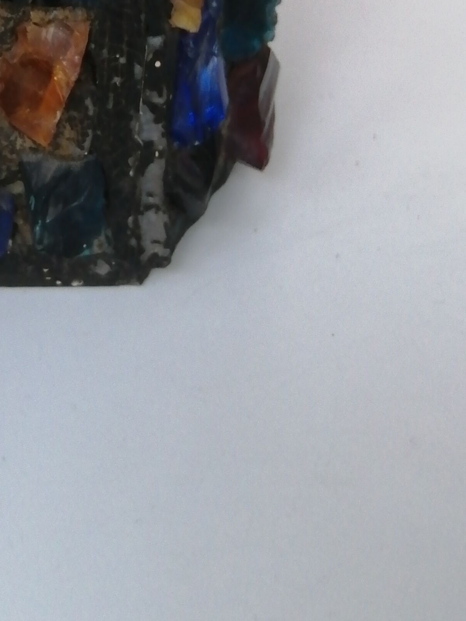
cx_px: -43
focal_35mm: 67
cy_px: -118
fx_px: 1202
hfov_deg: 20.9
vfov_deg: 26.0
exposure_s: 1/33.3
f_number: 1.8
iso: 320
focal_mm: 3.6
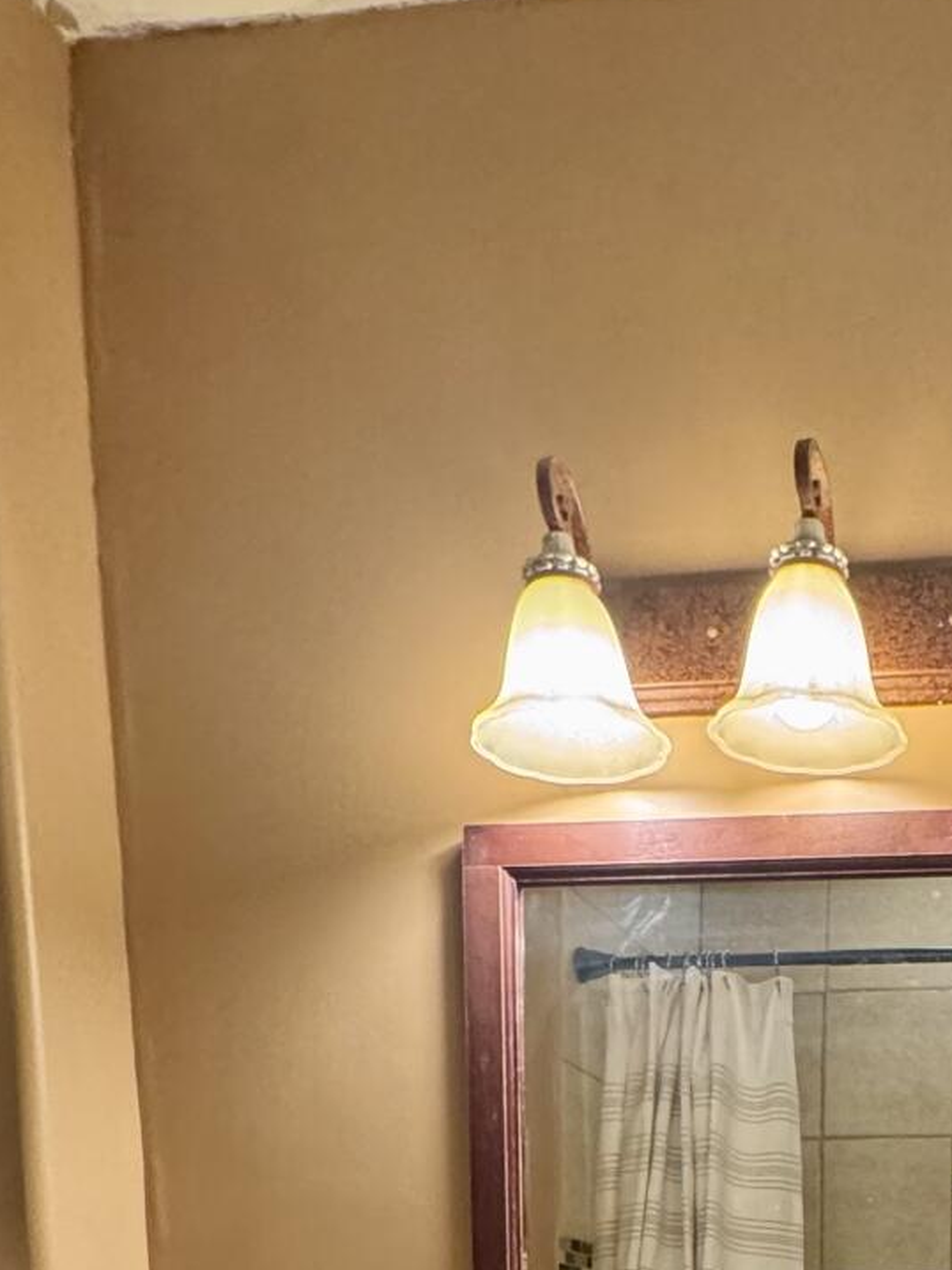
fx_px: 1431
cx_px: 918
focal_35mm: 39
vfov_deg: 34.1
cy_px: 1657
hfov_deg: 34.0
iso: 320
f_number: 2.2
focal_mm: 2.22
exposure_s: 1/60
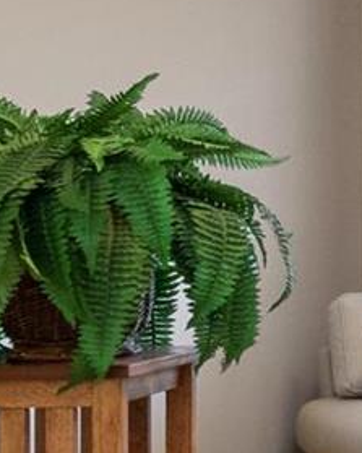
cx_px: 825
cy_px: 321
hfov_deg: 13.7
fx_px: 1152
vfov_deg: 22.1
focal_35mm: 86
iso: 400
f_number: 10
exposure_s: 1/2
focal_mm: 8
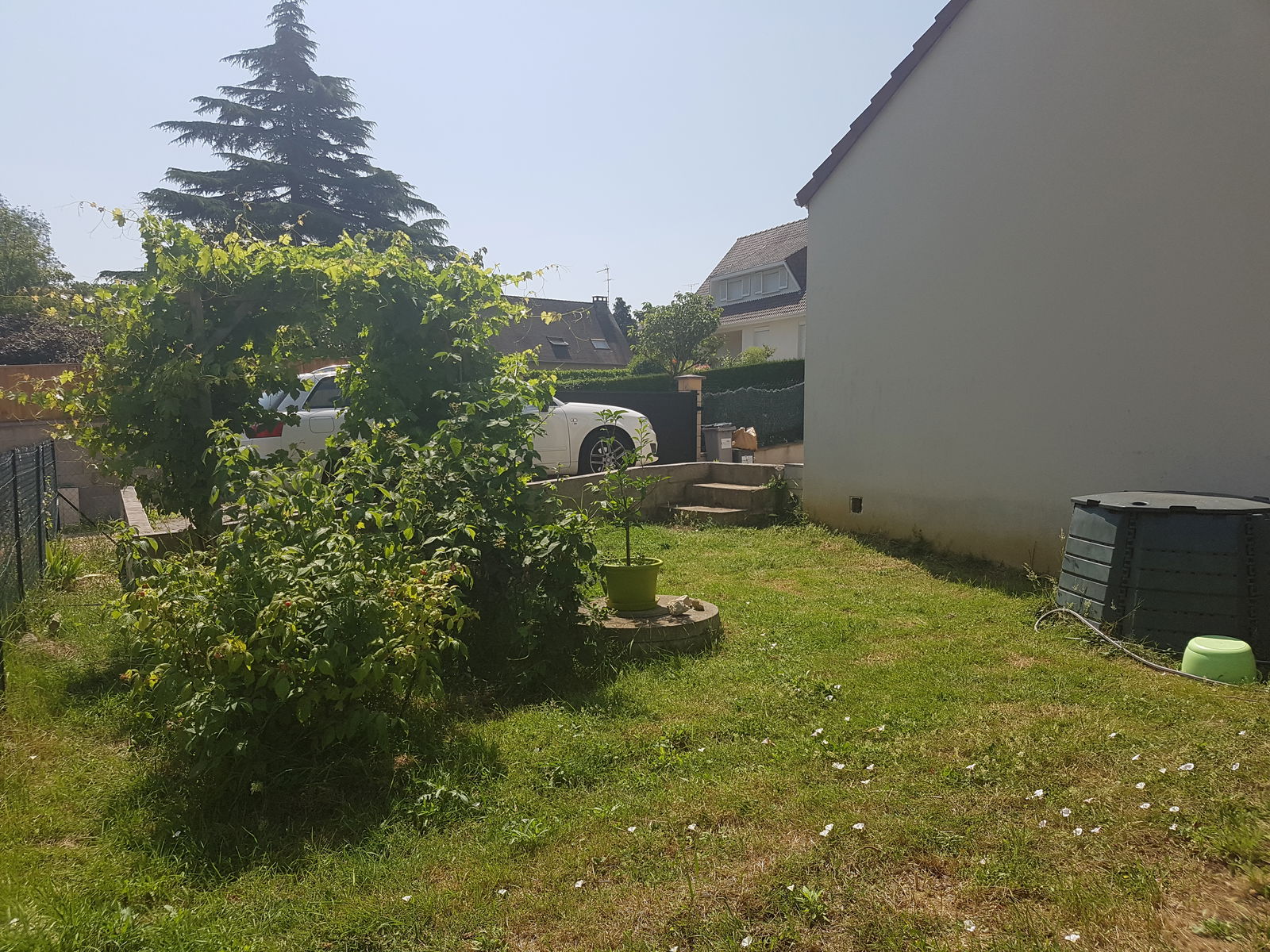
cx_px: 635
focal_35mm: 26
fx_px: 954
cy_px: 476
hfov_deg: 67.3
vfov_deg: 53.1
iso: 50
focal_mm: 4.2
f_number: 1.7
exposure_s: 1/3120
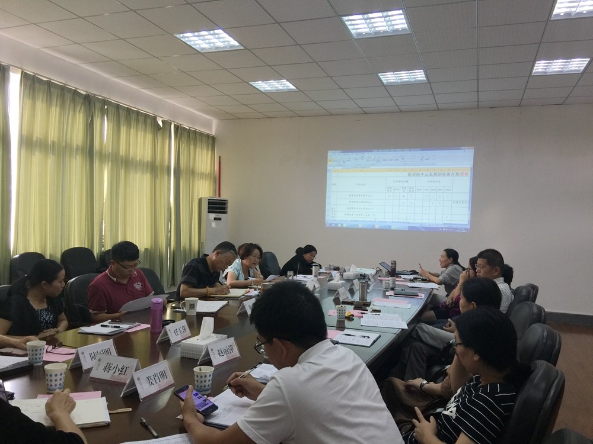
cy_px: 222
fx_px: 497
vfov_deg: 48.2
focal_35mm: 29
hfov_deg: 61.7
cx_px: 296
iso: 32
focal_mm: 4.15
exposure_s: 1/33
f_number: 2.2
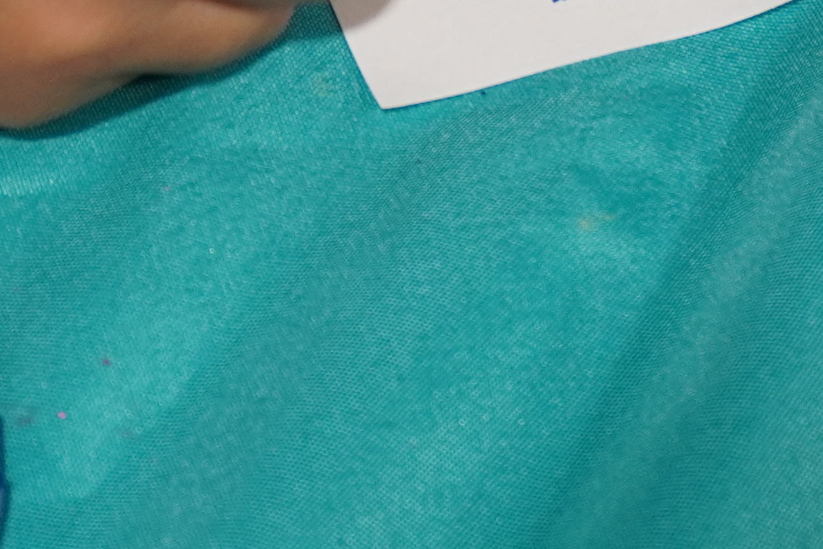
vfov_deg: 7.2
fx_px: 4282
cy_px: -391
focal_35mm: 187
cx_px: 361
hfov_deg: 11.0
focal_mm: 27
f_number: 4.5
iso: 500
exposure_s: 1/50
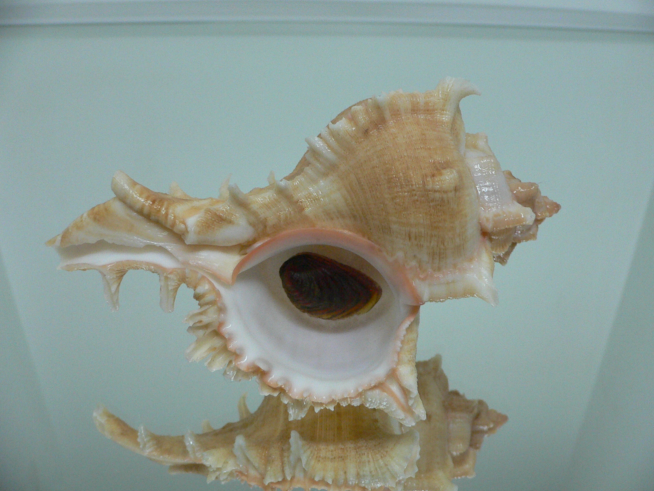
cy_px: 240
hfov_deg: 51.4
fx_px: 680
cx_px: 333
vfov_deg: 39.7
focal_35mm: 36
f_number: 2.8
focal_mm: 4.6
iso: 200
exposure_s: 1/60
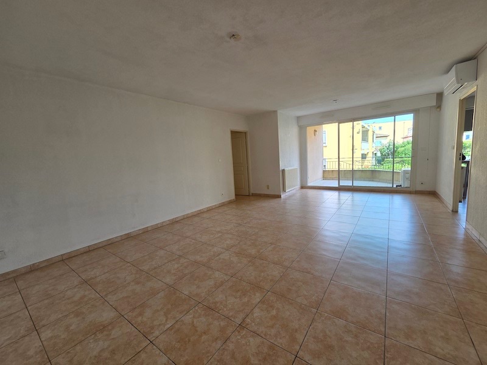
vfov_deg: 89.9
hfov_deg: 106.2
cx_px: 244
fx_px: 183
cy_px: 182
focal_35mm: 13
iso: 50
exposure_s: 1/132
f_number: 2.2
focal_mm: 2.2
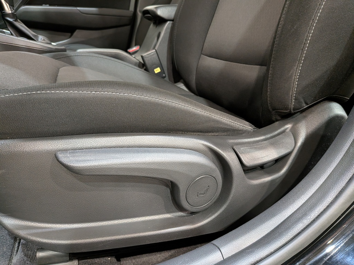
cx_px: 177
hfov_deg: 71.6
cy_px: 132
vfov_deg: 56.8
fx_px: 245
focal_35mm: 24
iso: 446
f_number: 1.7
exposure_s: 1/50
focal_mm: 4.53
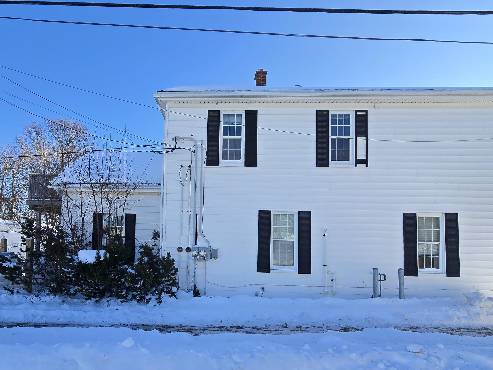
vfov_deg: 73.4
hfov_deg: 90.4
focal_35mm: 17
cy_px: 233
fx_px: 242
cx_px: 210
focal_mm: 2.2
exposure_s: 1/1742
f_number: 2.2
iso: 50
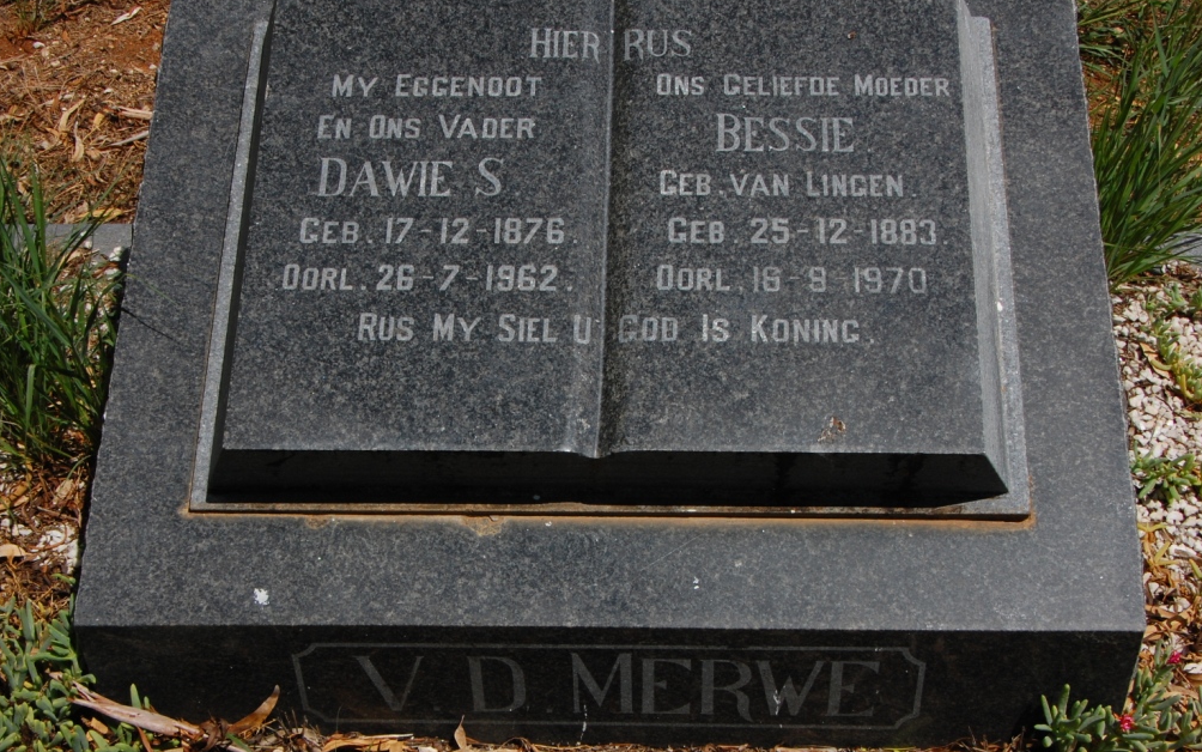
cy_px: 347
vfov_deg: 23.8
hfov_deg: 37.2
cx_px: 591
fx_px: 1786
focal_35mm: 55
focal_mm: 35
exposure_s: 1/320
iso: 400
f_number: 18
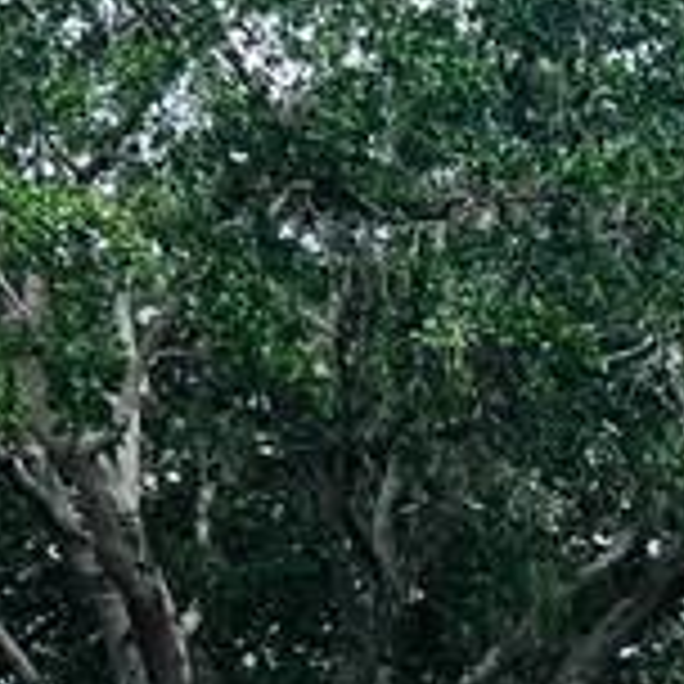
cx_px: 1256
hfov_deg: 10.6
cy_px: 850
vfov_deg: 11.0
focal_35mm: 155
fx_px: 3465
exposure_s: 1/4444
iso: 50
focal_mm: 5.7
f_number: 1.5
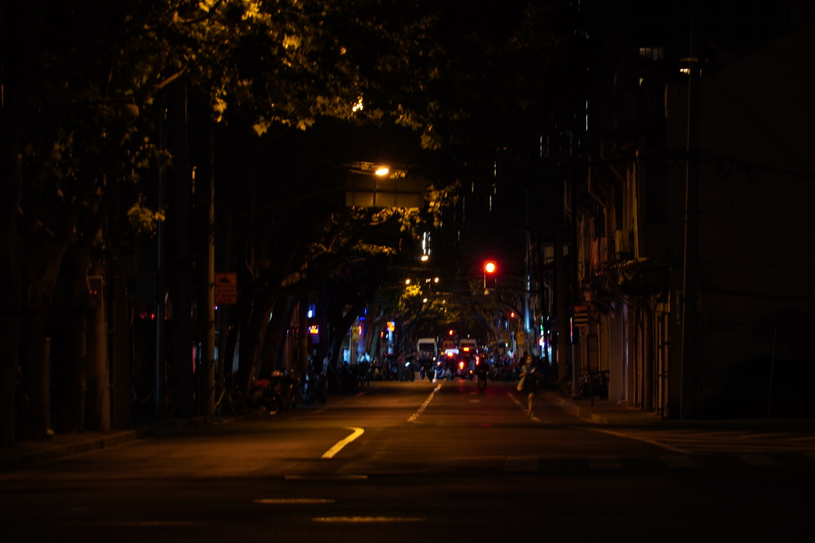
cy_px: 272
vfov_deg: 6.8
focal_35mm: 202
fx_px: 4584
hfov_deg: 10.2
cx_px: 408
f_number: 8
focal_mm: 135
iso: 400
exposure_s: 1/5
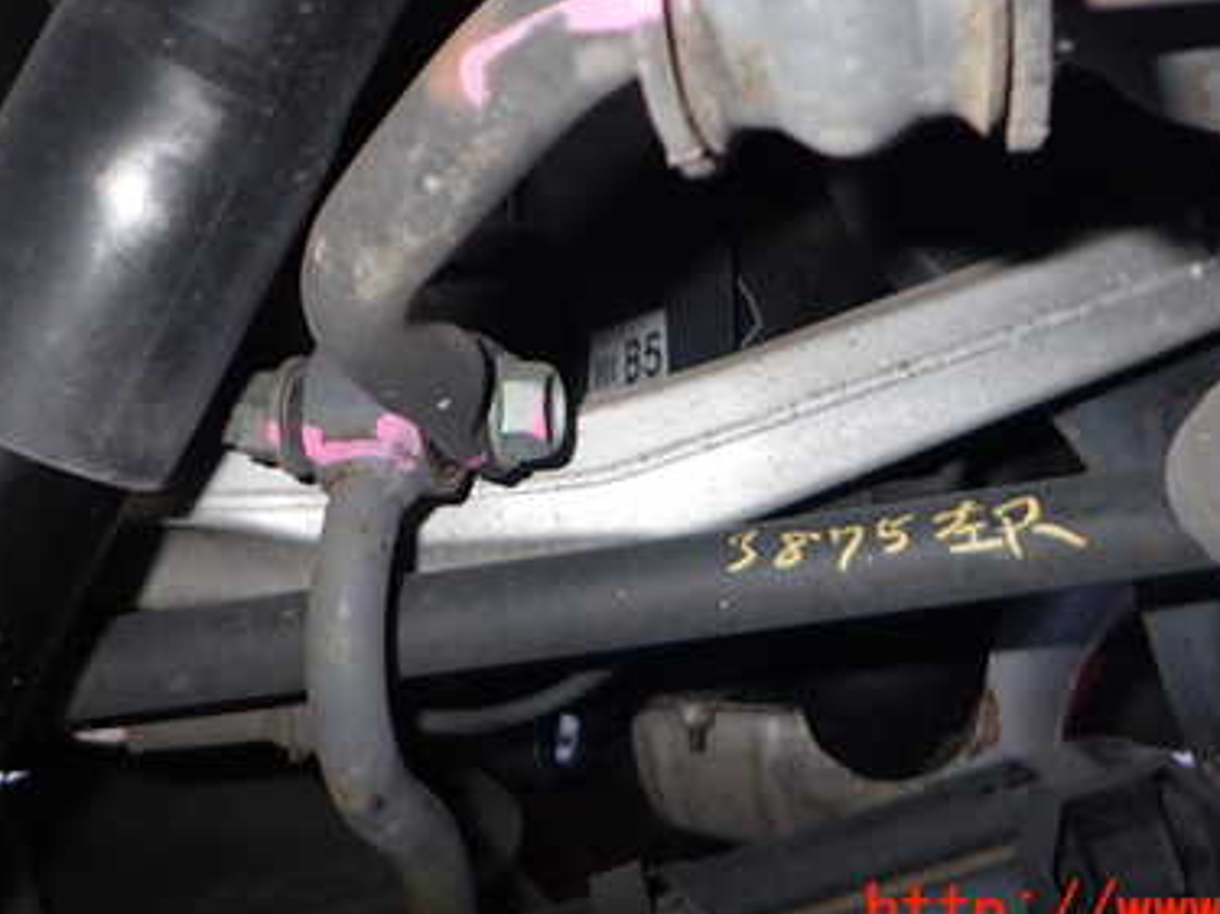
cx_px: 625
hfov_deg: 46.8
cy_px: 224
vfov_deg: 35.1
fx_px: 1409
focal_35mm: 40
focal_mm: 4.5
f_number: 5.6
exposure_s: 1/30
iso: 200
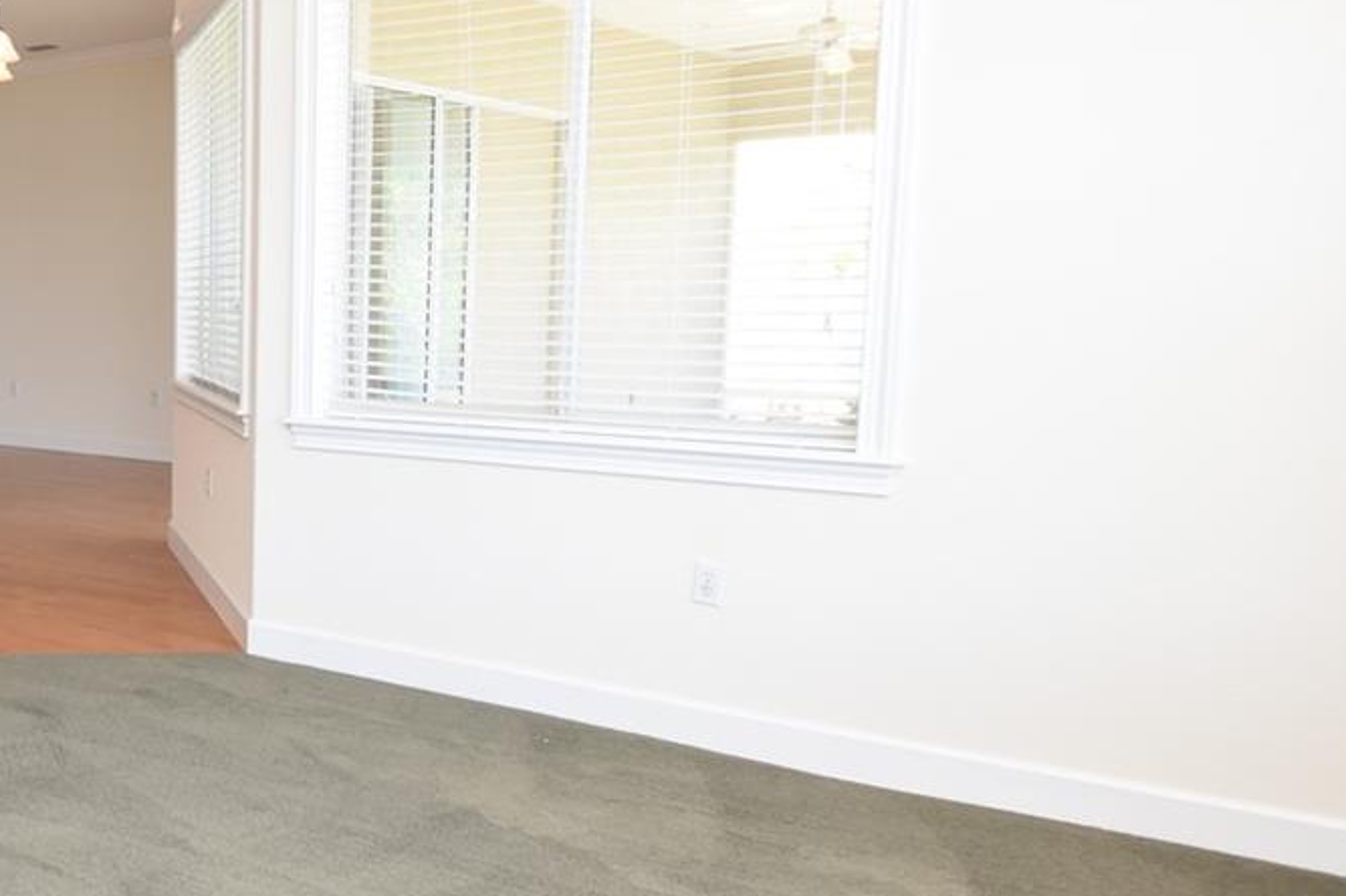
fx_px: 1345
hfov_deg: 44.0
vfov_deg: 36.8
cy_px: 452
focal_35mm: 36
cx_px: -48
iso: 200
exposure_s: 1/60
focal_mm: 10
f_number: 4
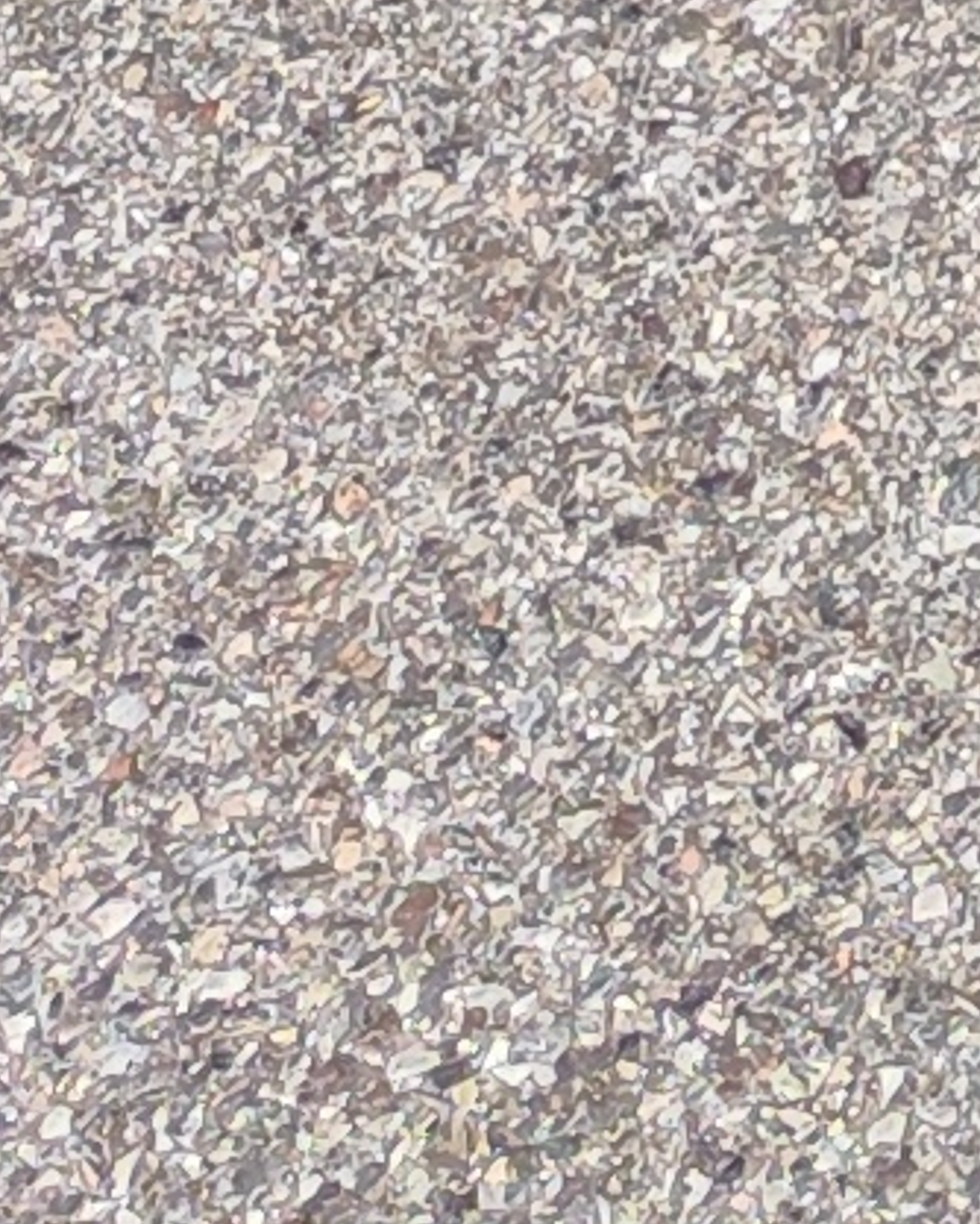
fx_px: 8333
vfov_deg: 6.9
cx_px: 3559
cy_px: -3229
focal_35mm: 230
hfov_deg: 5.9
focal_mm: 5.59
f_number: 1.88
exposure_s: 1/647
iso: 200
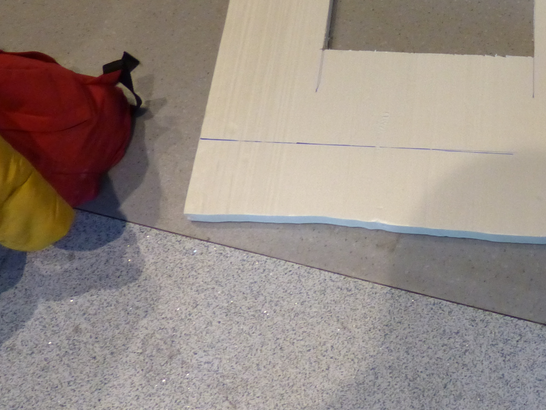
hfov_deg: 33.8
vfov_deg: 24.8
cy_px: -37
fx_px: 868
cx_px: 442
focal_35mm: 55
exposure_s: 1/25
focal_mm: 4.5
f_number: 2.8
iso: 400
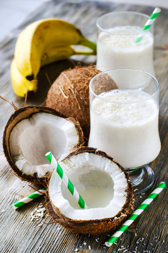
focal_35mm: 75
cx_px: 84
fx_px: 527
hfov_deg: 18.1
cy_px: 126
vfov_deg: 27.0
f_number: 7.1
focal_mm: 50
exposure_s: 1/20
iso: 100
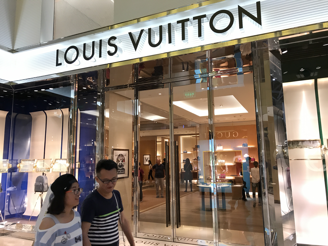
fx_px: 265
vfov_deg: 49.7
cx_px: 164
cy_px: 123
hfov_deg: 63.4
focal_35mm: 28
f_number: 1.8
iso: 25
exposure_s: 1/31
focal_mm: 3.99
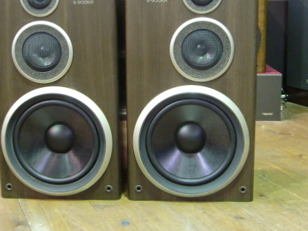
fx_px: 498
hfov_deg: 34.3
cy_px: 84
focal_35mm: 56
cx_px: 128
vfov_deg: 26.0
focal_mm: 6.9
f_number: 3
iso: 400
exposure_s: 1/13
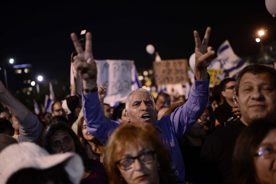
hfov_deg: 54.4
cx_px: 138
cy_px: 92
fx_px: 268
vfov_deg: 37.9
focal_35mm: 35
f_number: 1.4
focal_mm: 35
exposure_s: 1/80
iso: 1250
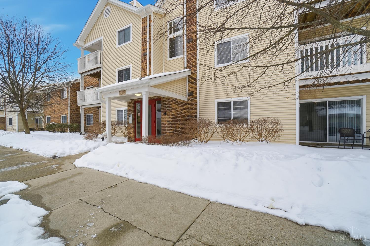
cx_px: 185
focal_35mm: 15
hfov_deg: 100.4
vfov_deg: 77.2
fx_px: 154
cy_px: 123
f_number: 8
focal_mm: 10
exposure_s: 1/200
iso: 100
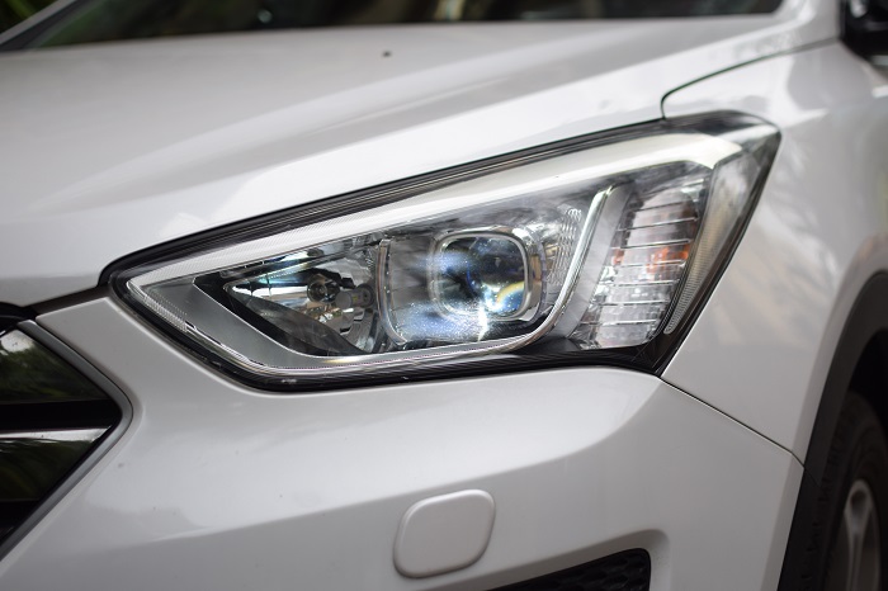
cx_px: 444
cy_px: 296
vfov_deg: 25.7
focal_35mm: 52
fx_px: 1294
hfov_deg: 37.9
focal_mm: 35
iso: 160
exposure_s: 1/2000
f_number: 2
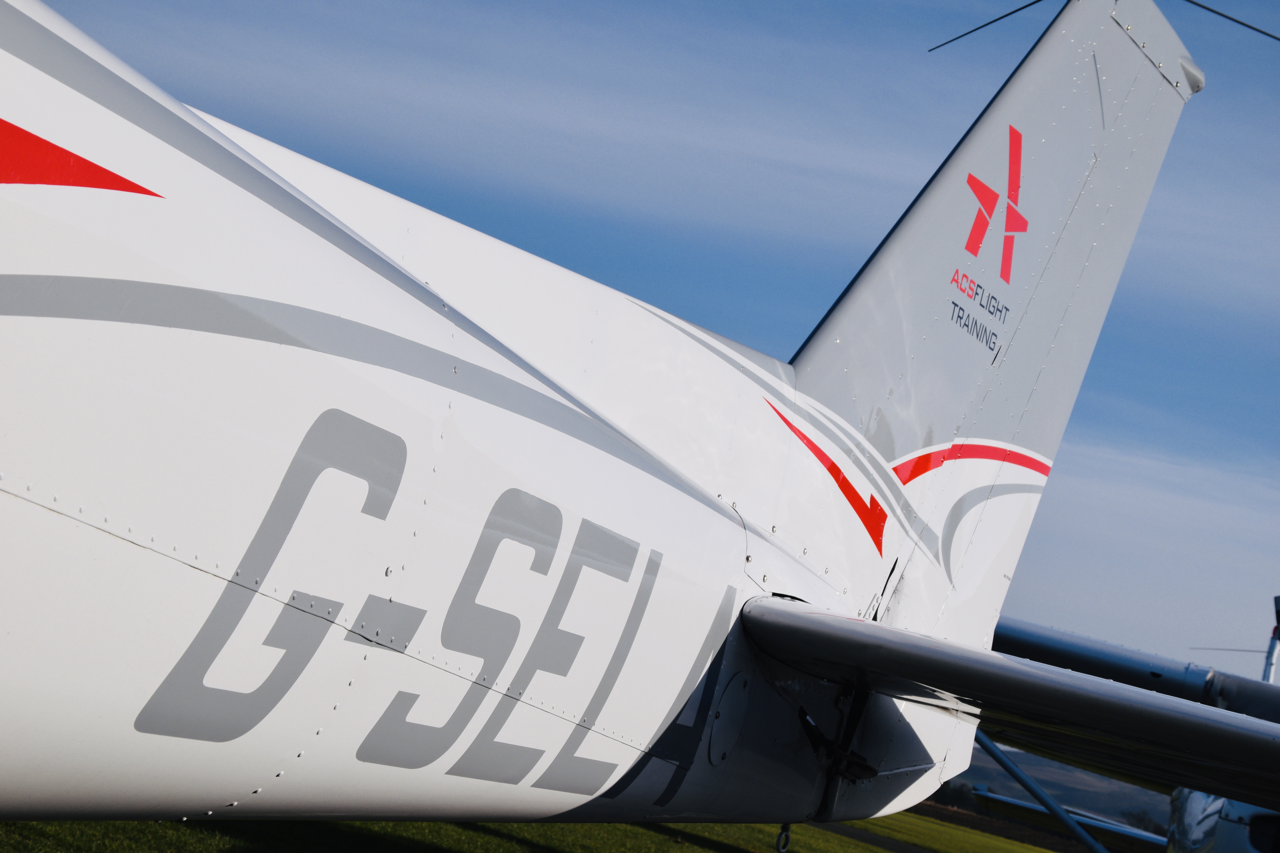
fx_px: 2400
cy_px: 426
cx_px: 640
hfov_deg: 29.9
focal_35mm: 68
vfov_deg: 20.2
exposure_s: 1/500
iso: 200
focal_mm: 45
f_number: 11
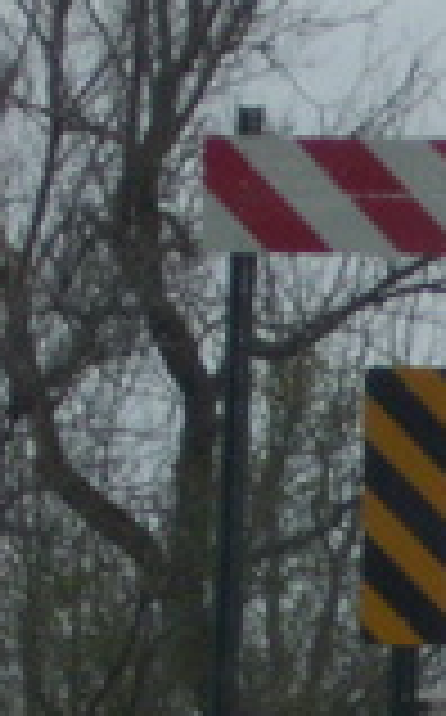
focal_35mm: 431
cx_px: 1194
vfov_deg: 4.9
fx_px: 8405
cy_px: 865
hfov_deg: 3.0
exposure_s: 1/250
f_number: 4.6
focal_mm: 18
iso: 200
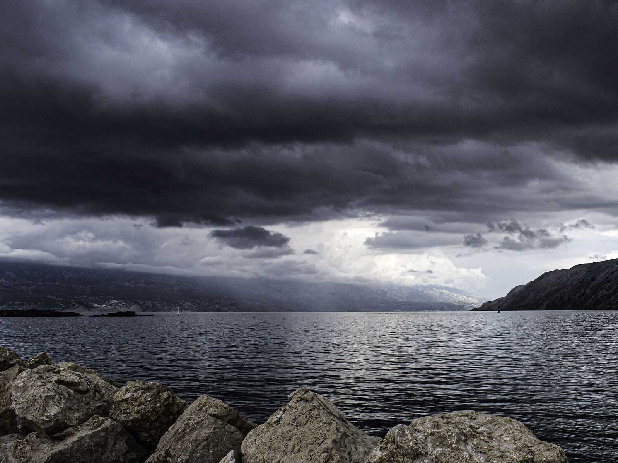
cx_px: 431
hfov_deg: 46.8
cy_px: 276
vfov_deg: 36.7
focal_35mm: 39
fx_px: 696
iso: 200
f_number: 13
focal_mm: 18
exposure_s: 1/200
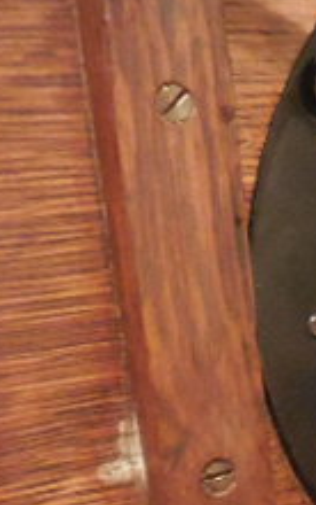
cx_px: 570
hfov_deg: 14.8
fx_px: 1058
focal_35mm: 77
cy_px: 434
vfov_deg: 26.1
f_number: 3.7
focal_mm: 4.5
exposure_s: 1/13
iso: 1600
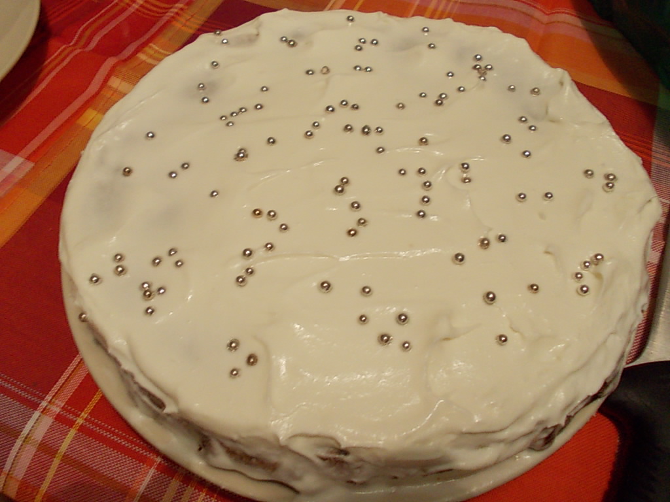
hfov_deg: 63.4
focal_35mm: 28
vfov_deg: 49.7
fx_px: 542
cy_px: 251
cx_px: 335
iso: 200
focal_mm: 4
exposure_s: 1/13
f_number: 2.7
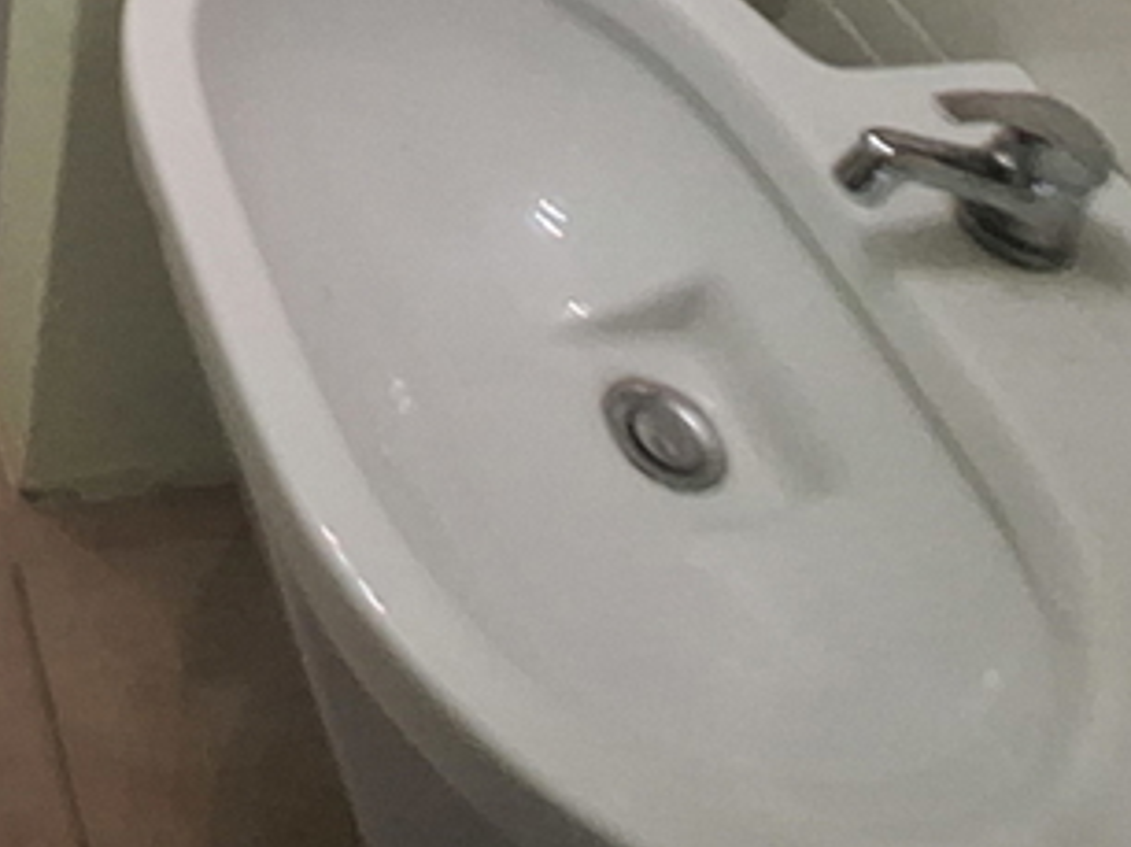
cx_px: -473
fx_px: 1665
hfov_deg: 28.1
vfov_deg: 19.5
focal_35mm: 51
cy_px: -755
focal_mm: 1.74
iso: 250
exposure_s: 1/25
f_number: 2.2
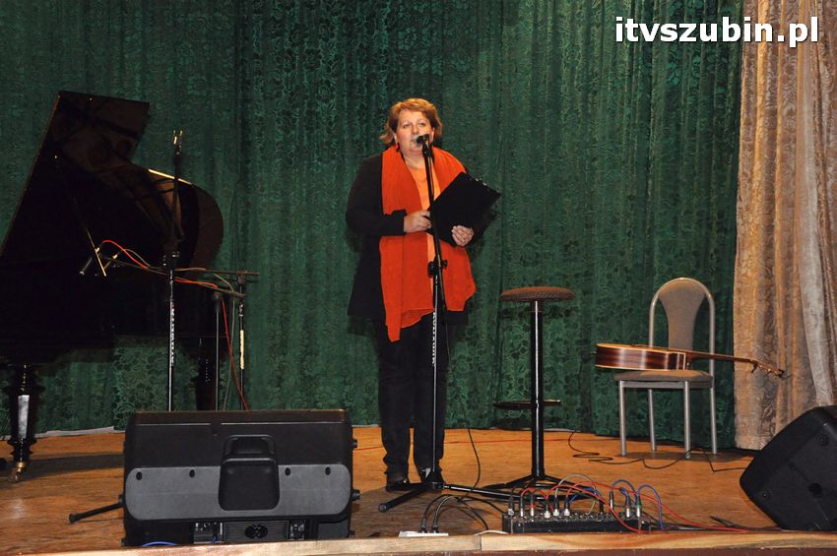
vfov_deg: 26.4
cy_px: 278
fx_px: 1185
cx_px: 418
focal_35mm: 51
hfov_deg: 38.9
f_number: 8
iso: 2500
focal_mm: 34
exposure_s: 1/60
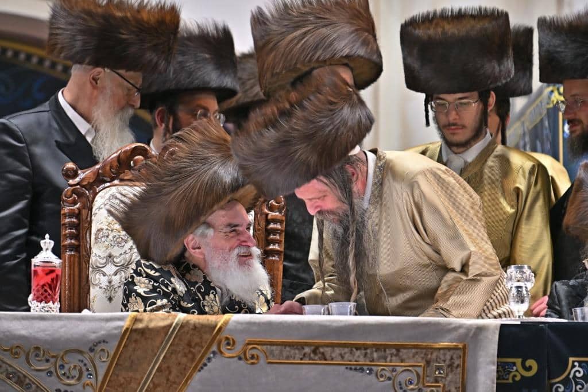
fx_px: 4900
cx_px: 294
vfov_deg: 4.6
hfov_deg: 6.9
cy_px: 196
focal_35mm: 300
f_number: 2.8
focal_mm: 200
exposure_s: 1/640
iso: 500
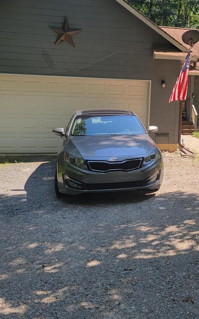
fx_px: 408
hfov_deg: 26.0
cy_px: 90
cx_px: 199
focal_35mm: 47
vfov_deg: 41.7
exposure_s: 1/286
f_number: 1.8
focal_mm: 6.7
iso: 16
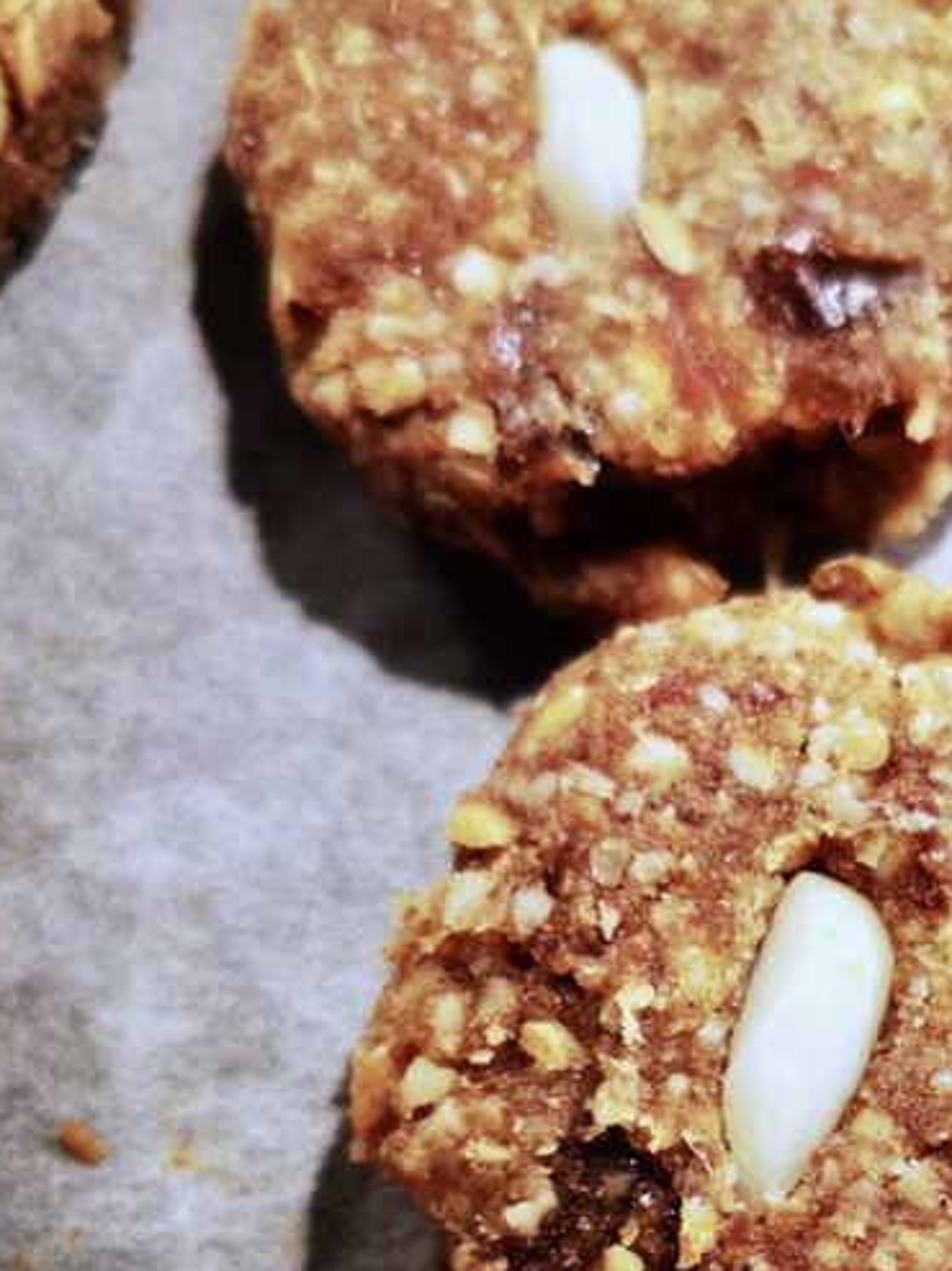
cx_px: 795
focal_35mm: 56
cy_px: 1027
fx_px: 2055
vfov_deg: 33.3
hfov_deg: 25.5
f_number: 1.6
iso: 250
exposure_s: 1/50
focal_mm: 5.56
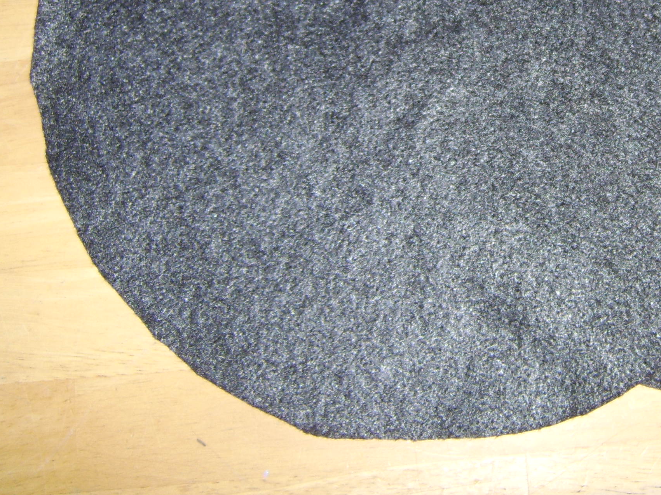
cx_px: 569
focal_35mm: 56
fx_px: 1069
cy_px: 65
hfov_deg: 32.9
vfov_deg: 25.4
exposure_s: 1/30
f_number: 2.7
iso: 141
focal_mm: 8.13
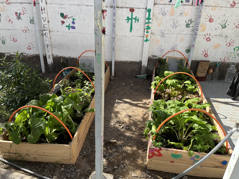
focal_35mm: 26
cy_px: 90
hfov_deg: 67.3
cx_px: 120
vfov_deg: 53.1
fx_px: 180
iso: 50
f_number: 1.6
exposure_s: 1/821
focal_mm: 5.1
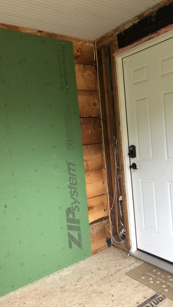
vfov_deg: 62.6
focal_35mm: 31
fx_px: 253
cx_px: 113
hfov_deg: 37.4
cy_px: 152
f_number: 1.8
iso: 25
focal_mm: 3.99
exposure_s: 1/40
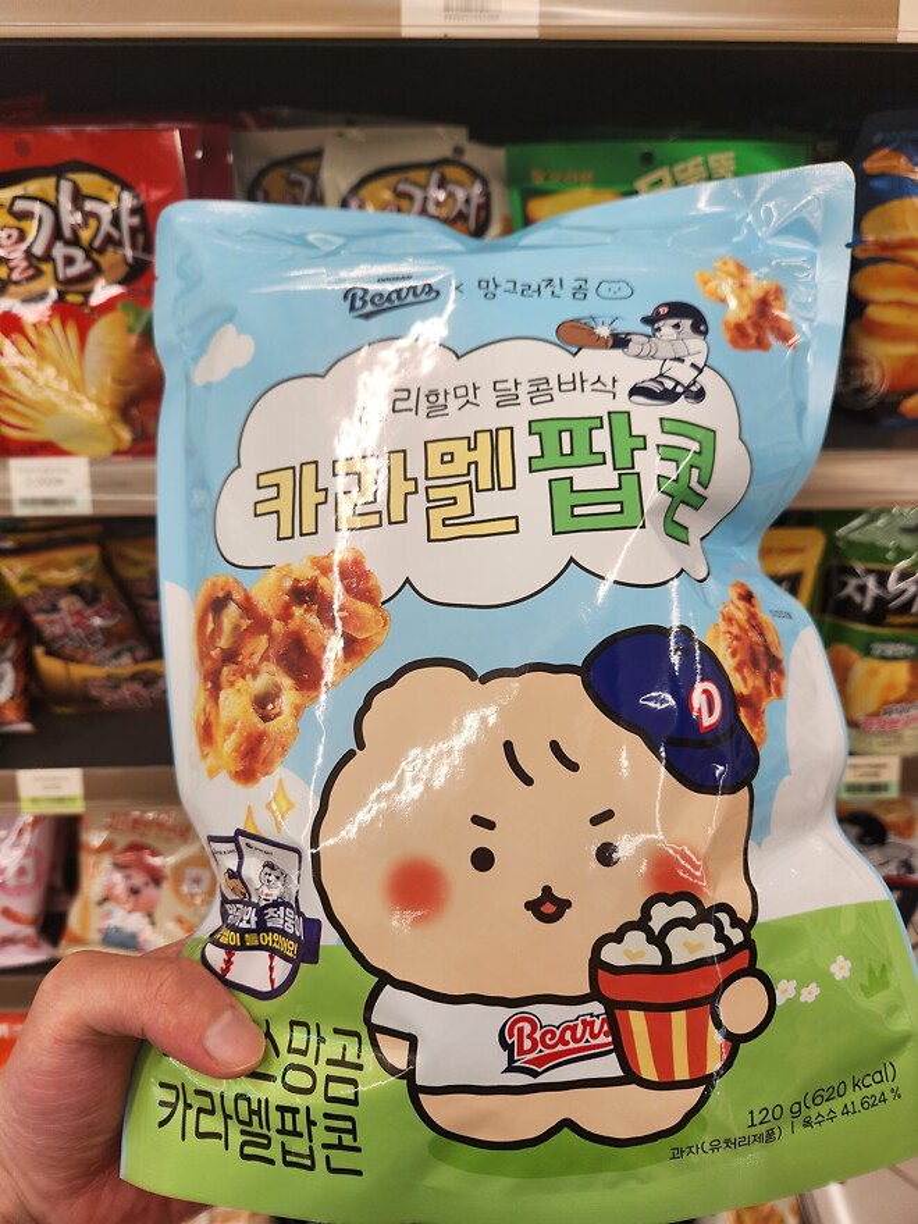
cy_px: 612
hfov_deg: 58.9
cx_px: 459
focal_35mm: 23
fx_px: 813
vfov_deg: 73.9
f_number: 1.8
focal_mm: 5.4
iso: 40
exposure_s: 1/120
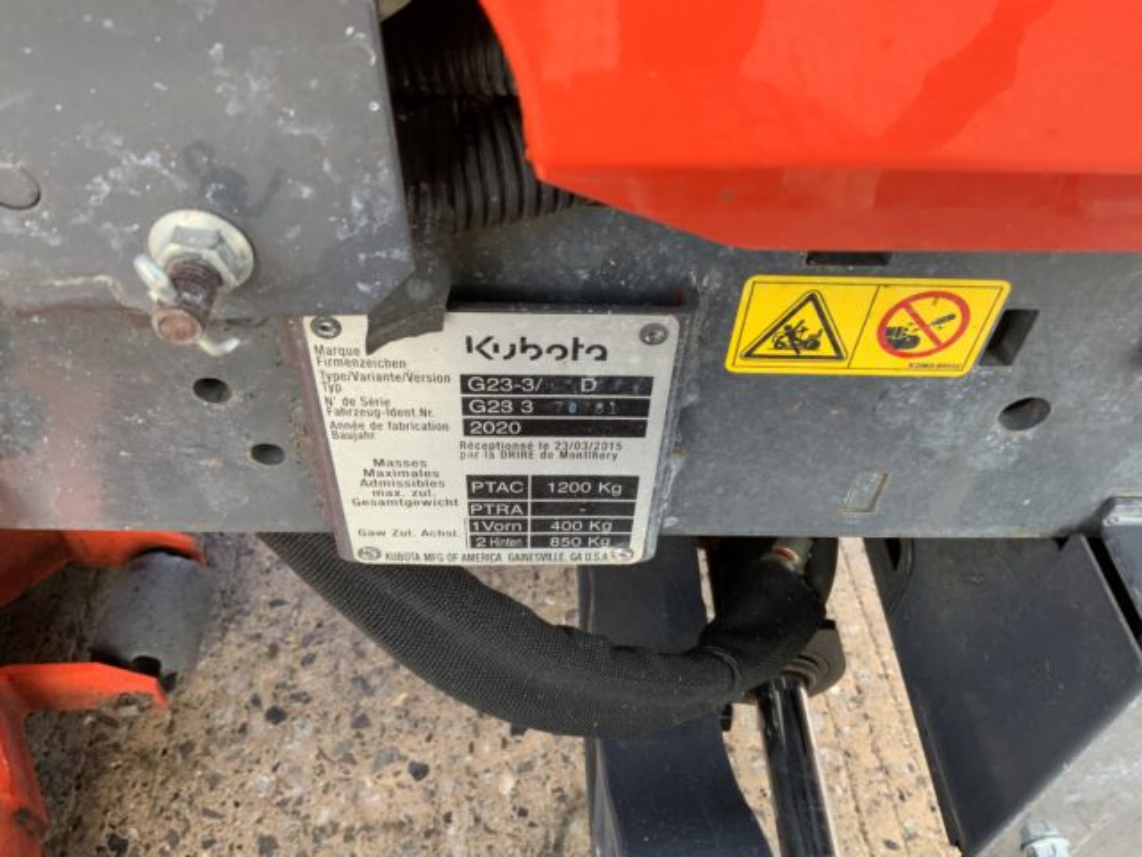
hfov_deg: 61.7
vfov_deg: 48.2
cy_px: 428
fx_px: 957
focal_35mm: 29
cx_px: 571
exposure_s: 1/122
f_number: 1.8
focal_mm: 3
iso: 40
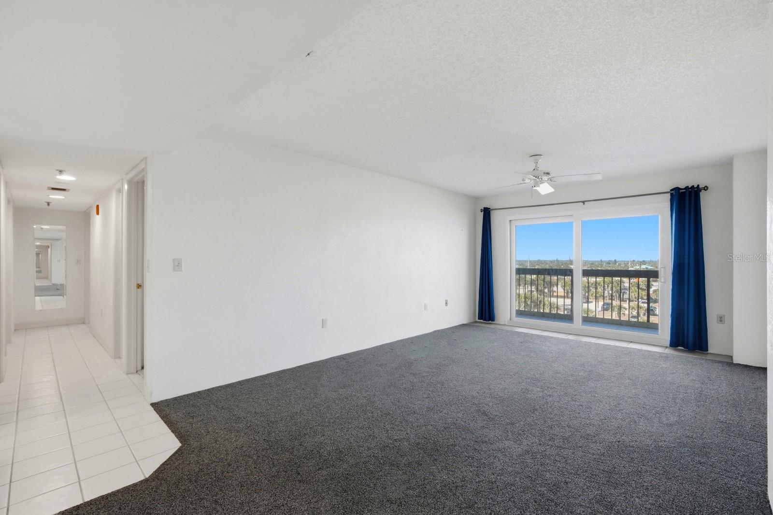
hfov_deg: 95.0
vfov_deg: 72.1
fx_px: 354
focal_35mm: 16
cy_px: 258
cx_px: 386
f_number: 8
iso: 2500
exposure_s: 1/3200
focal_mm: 16.5
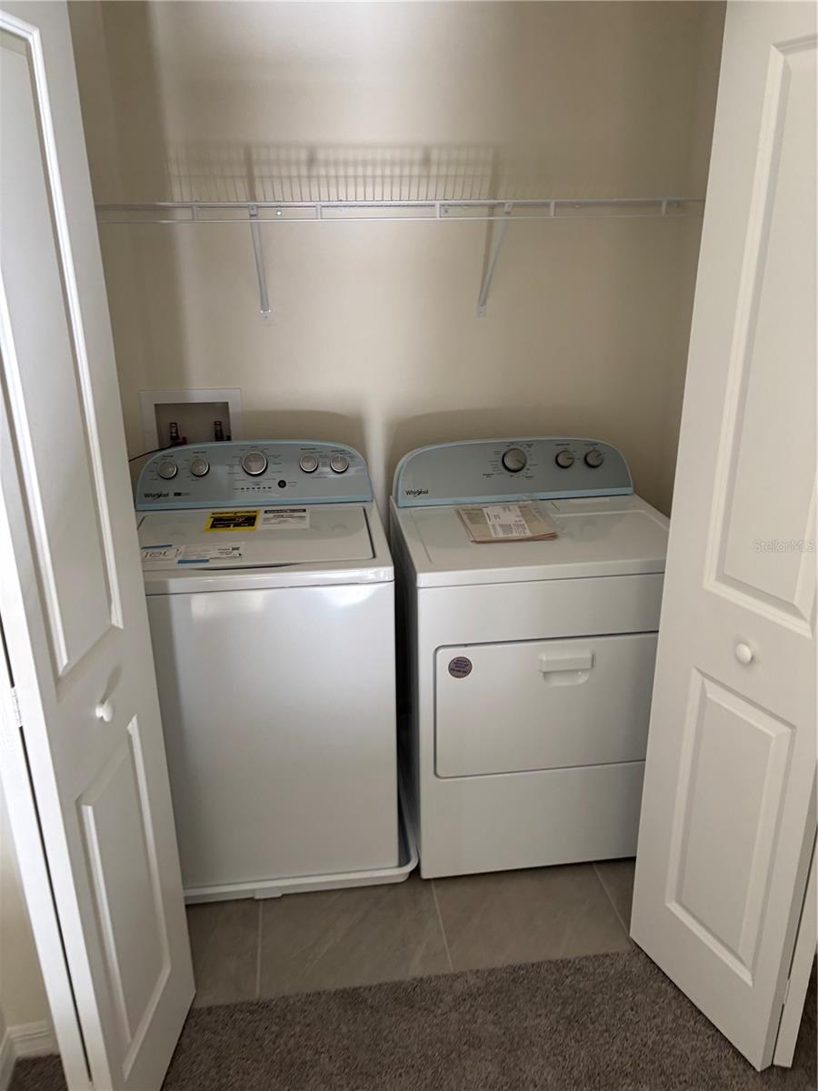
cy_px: 546
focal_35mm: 26
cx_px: 409
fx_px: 819
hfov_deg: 53.1
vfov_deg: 67.3
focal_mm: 5.96
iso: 160
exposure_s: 1/60
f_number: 1.6
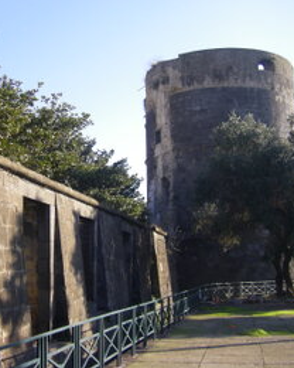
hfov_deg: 30.1
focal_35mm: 50
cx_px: 105
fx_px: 544
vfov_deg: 37.3
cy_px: 183
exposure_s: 1/200
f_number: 3.5
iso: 64
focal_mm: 6.3
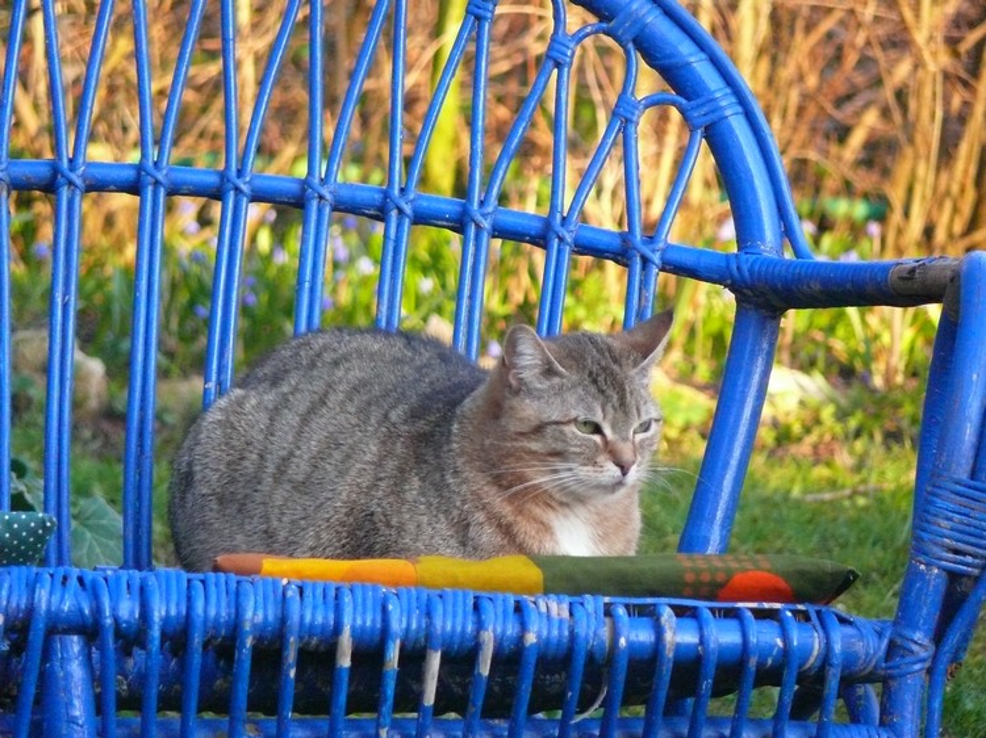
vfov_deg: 3.5
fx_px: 11959
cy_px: 369
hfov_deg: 4.7
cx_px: 493
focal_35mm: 420
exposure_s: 1/100
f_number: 3.7
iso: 800
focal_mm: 88.8
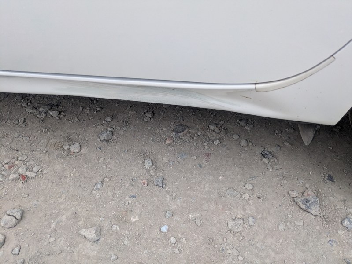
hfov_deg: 69.4
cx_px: 176
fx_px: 254
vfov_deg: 54.9
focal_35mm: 25
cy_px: 132
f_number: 1.89
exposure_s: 1/120
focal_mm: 5.43
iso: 230
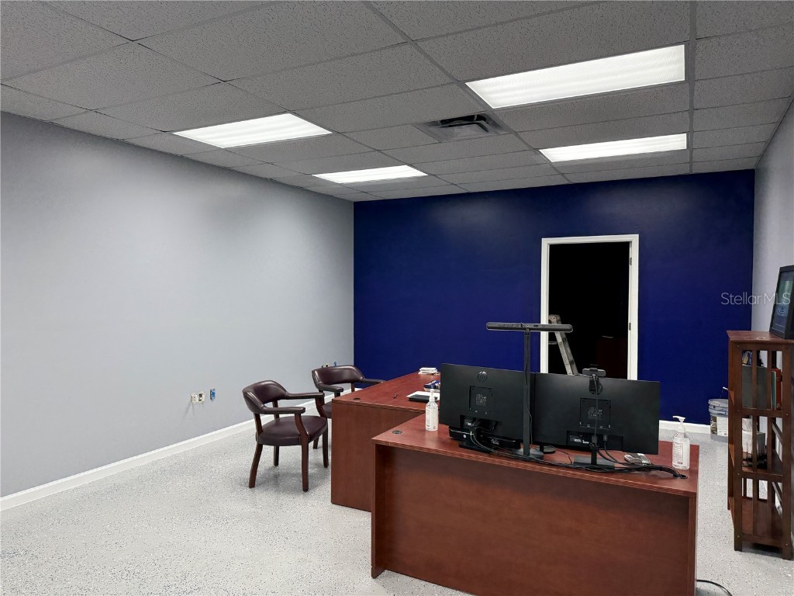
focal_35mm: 24
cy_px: 298
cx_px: 397
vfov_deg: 56.8
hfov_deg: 71.6
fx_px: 550
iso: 200
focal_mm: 6.76
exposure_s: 1/162
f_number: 1.78
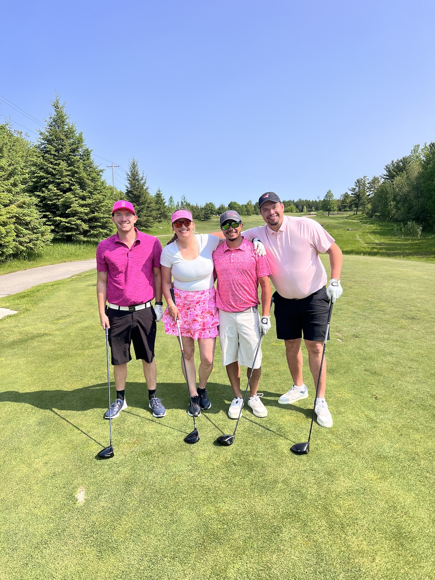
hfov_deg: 53.1
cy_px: 290
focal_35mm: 26
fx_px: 436
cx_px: 218
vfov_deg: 67.3
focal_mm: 5.7
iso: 50
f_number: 1.5
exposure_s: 1/2457
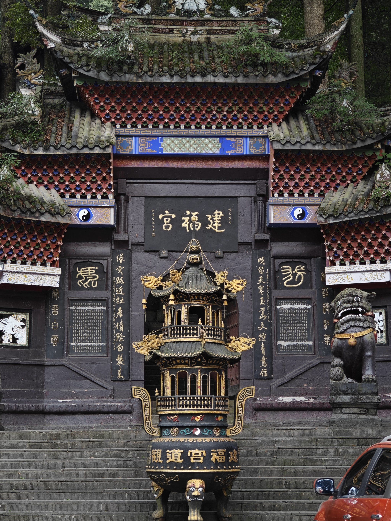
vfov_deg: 26.0
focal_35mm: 75
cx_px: 196
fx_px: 1130
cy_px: 260
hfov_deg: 19.6
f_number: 1.8
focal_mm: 9.87
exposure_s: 1/100
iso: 100
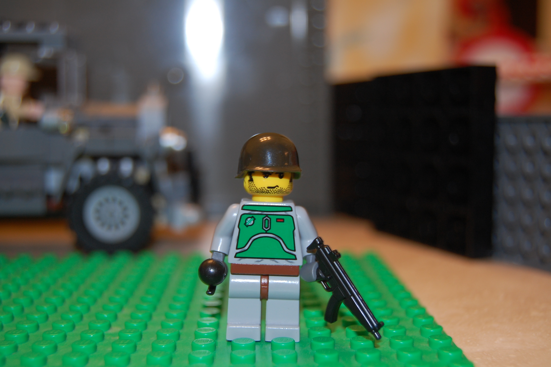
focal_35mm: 52
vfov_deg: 25.7
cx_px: 276
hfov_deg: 37.9
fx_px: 803
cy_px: 184
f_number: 4.8
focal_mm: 35
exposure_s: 1/60
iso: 320
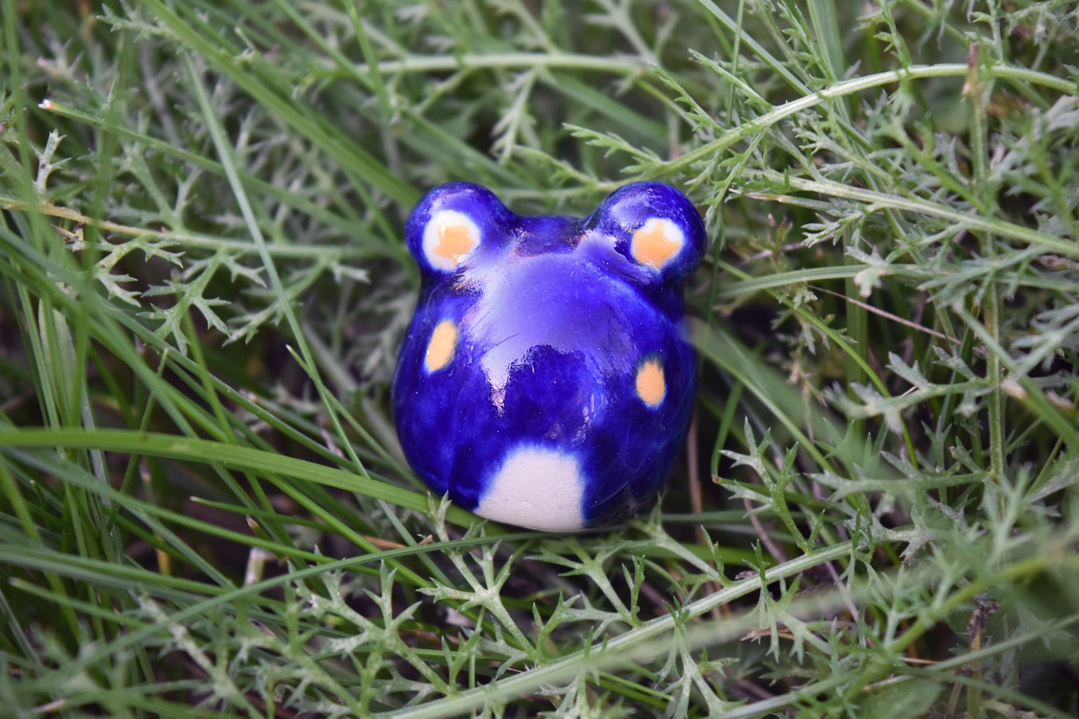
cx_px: 540
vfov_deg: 16.6
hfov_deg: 24.6
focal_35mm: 82
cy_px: 360
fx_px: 2473
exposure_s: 1/125
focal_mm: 55
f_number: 5.6
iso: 1800
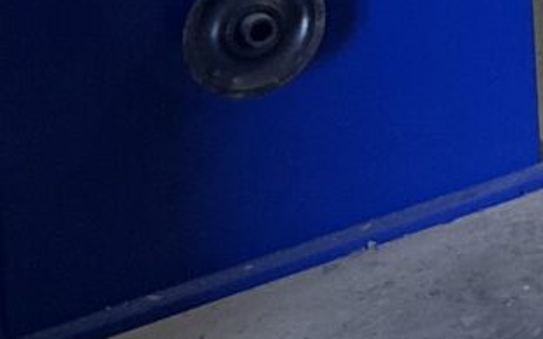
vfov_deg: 6.5
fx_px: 2471
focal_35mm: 167
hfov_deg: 9.6
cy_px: -956
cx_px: 1643
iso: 160
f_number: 1.78
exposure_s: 1/120
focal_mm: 6.86
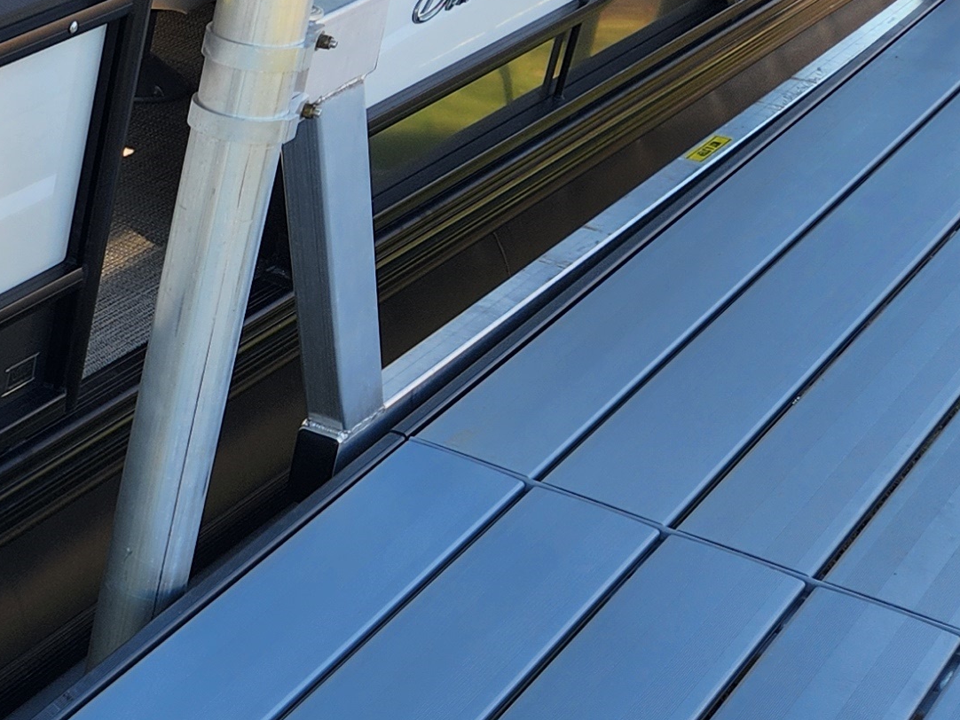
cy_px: 309
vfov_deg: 17.4
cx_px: -607
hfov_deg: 19.2
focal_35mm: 85
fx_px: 2358
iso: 20
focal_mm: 5.4
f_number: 1.8
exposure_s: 1/406
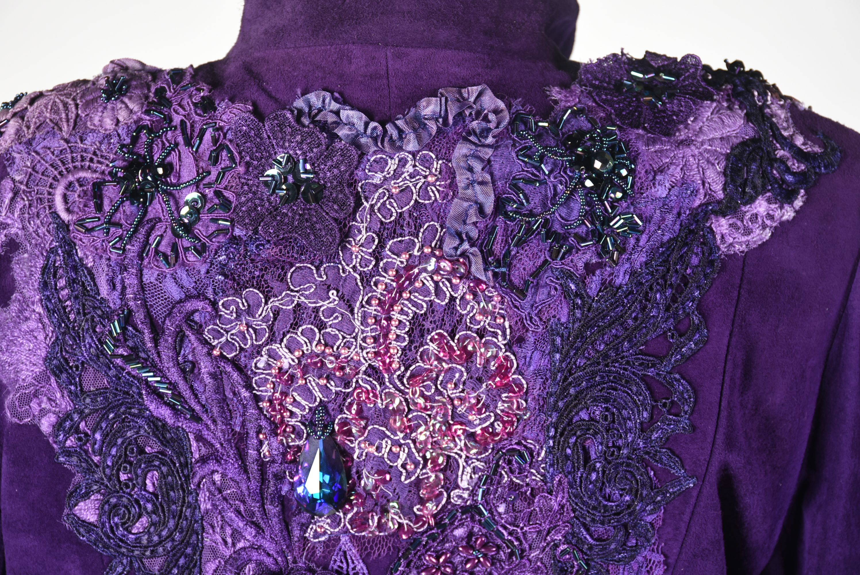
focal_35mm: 90
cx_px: 430
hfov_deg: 22.6
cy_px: 288
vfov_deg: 15.2
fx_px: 2152
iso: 200
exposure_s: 1/125
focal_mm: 60
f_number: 8
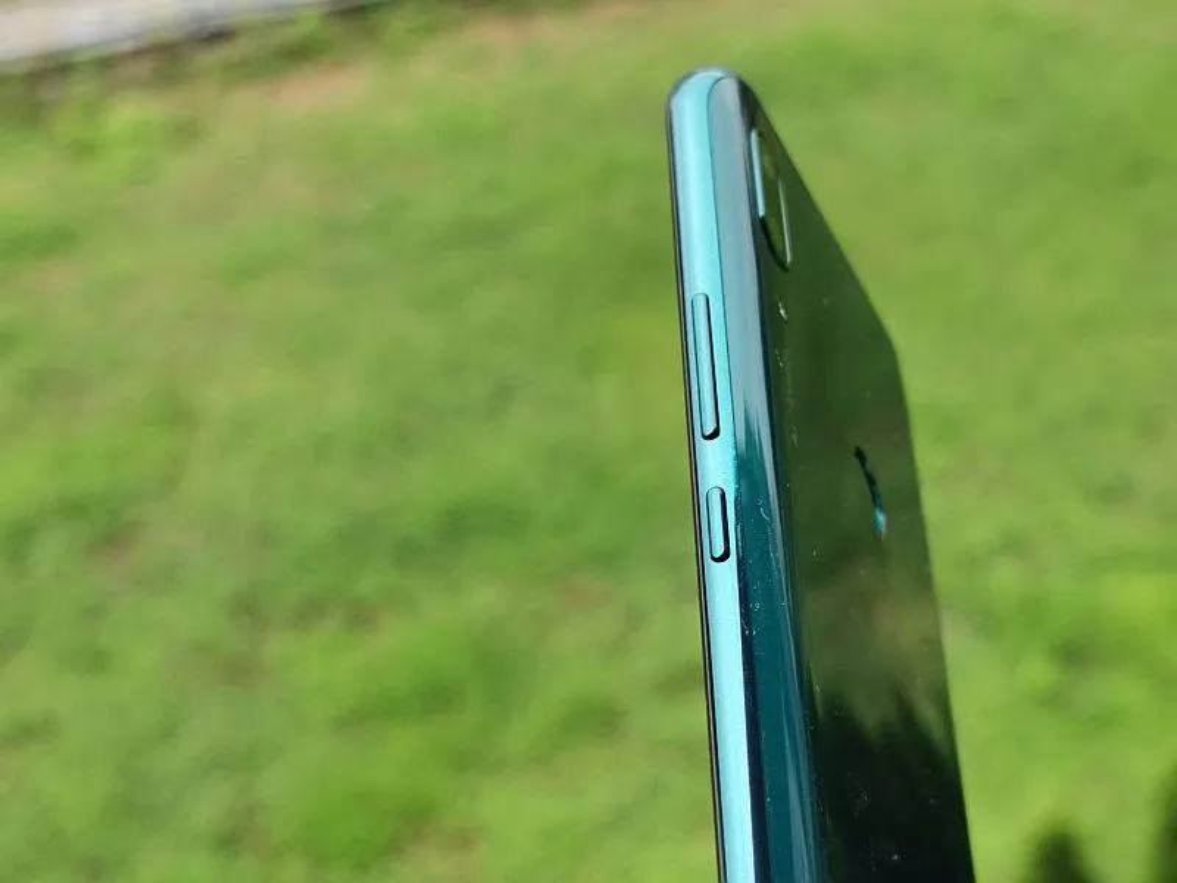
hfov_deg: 35.5
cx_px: 588
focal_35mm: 54
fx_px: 1836
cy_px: 442
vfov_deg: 27.0
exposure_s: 1/153
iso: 50
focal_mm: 5.56
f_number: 1.6
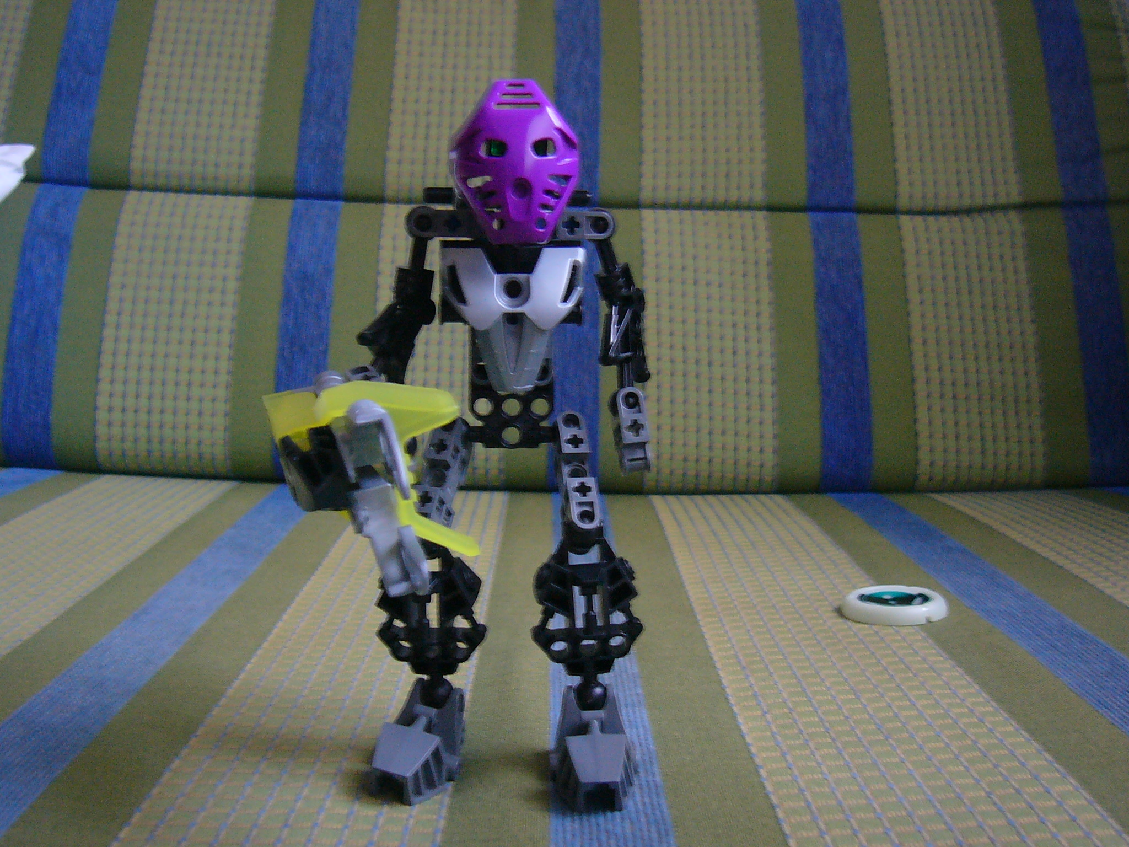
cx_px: 564
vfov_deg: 37.7
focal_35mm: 38
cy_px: 424
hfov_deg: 49.0
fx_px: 1239
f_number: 2.9
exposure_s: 1/8
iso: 200
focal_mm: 6.3
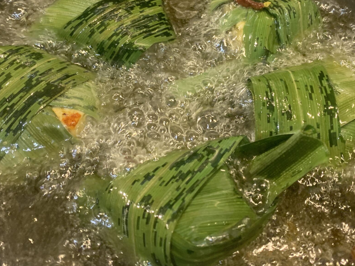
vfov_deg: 33.0
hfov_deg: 43.8
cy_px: 68
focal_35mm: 43
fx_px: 441
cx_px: 182
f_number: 1.8
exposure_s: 1/33
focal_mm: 4.25
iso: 400
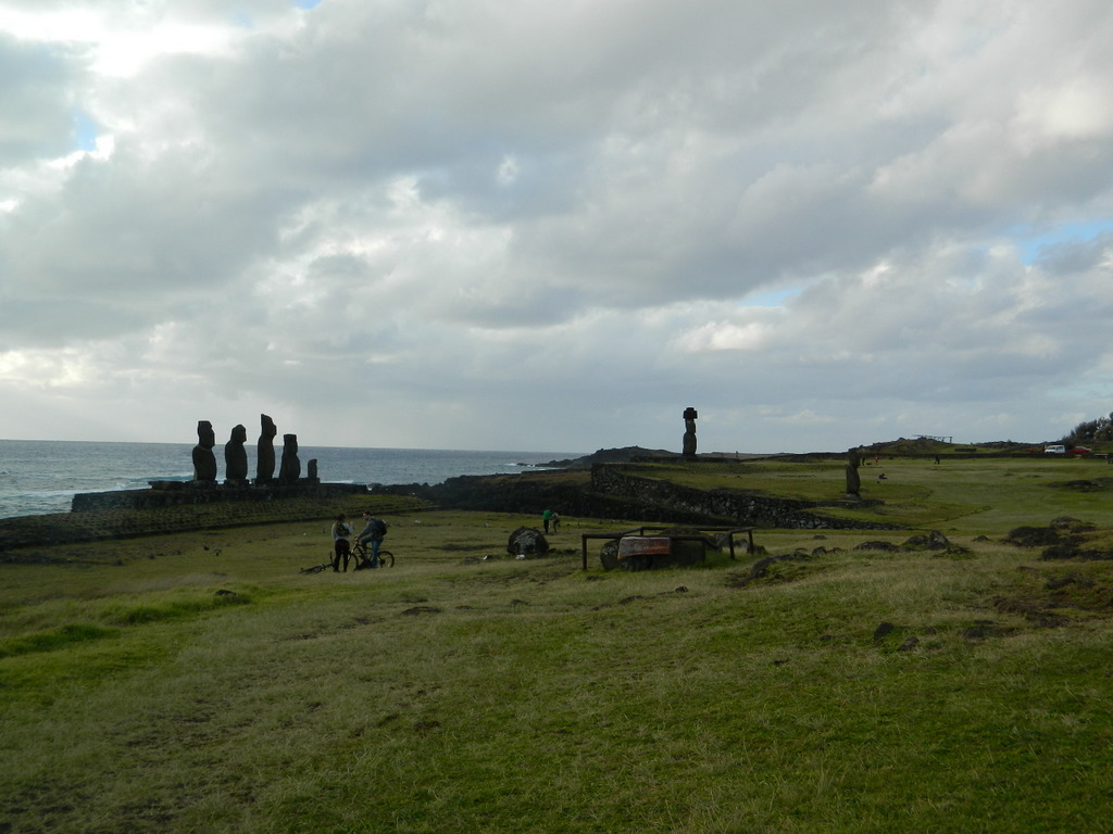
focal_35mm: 41
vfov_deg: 35.1
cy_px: 417
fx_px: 1318
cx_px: 556
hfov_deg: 45.8
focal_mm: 7.3
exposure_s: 1/400
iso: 80
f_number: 3.5
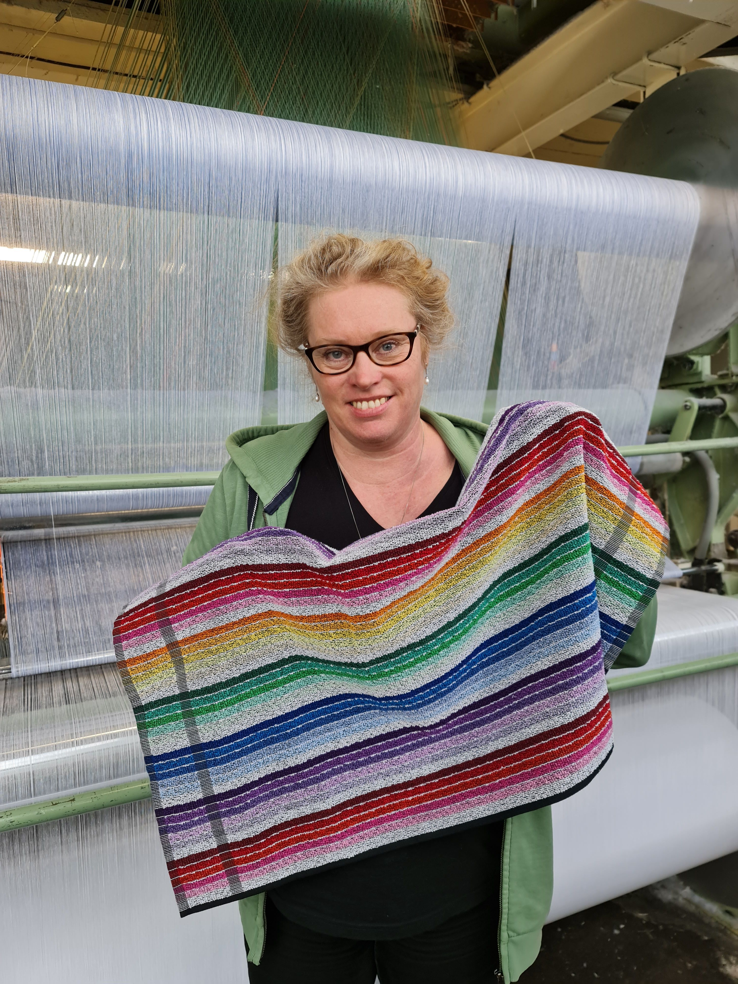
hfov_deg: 54.9
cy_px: 492
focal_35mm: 25
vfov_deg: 69.4
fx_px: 711
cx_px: 369
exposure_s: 1/100
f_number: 1.8
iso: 50
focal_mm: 7
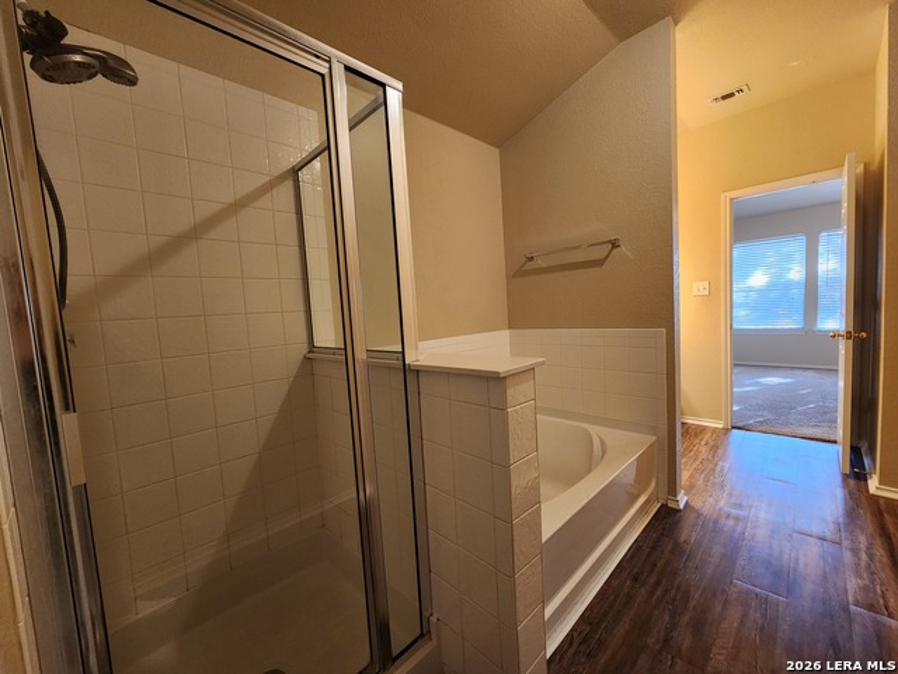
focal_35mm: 13
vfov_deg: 89.9
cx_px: 449
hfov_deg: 106.2
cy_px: 337
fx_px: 337
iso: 400
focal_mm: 2.2
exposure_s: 1/30
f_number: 2.2
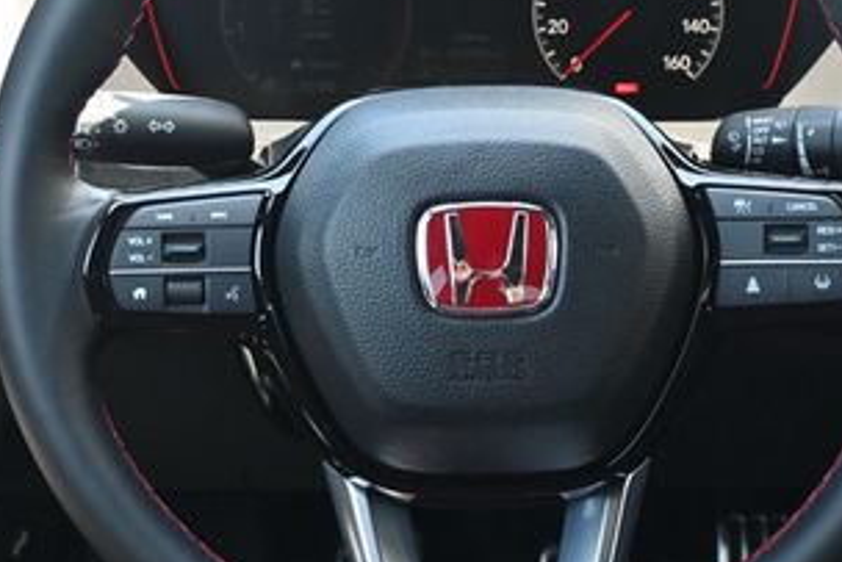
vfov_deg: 16.4
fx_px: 1956
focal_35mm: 84
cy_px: 235
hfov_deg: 24.3
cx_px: 468
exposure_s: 1/125
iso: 560
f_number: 4.5
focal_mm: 26.5
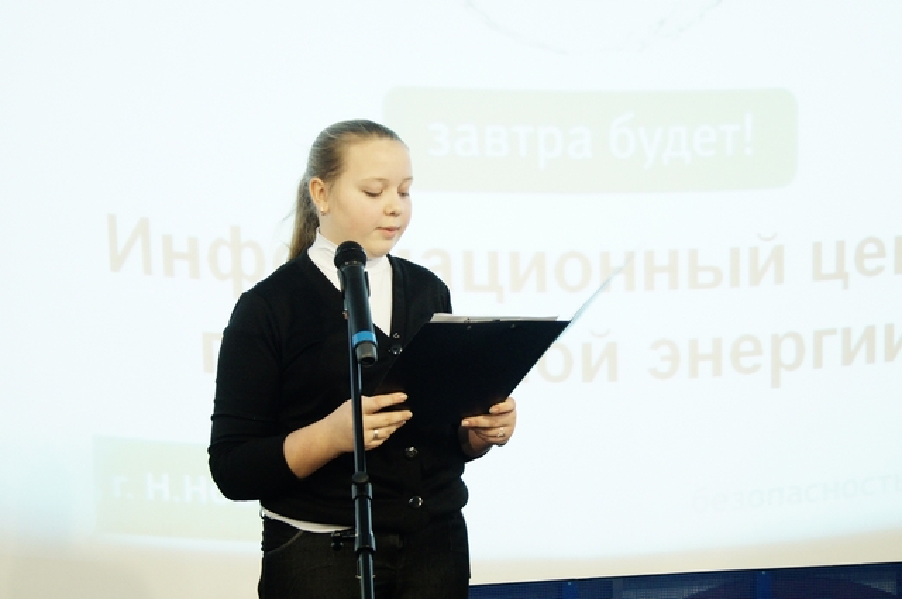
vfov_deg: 20.1
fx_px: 1689
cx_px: 451
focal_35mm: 68
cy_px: 300
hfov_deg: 29.9
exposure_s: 1/13
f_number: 5.6
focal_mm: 45
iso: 1600
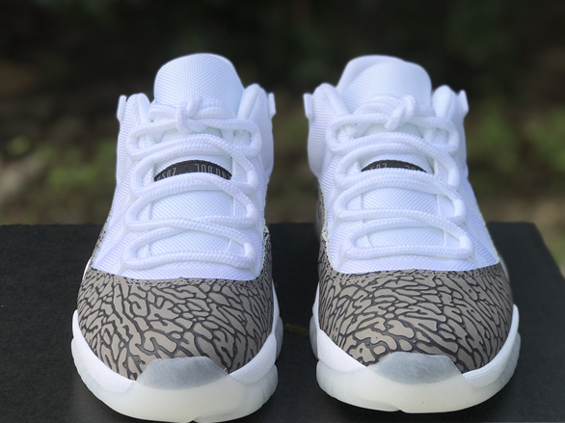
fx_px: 1175
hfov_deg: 27.0
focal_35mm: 72
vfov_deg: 20.4
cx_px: 287
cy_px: 226
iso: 20
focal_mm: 6.6
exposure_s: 1/232
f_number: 2.8
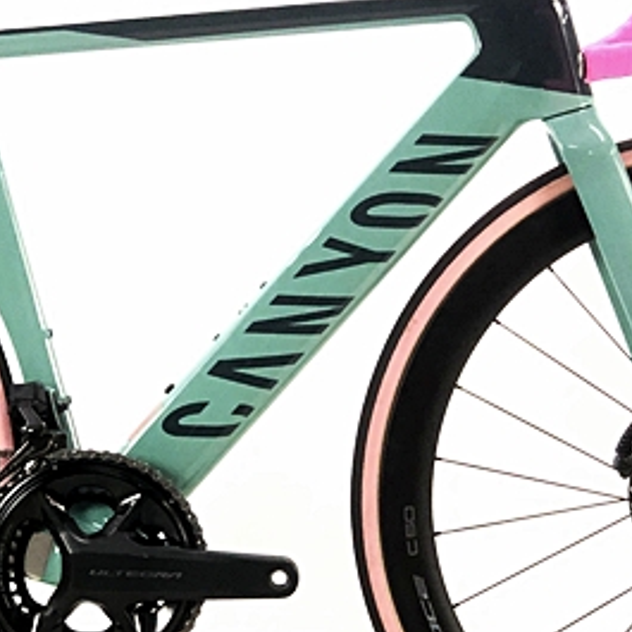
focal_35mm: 139
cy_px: 238
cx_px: 191
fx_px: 2871
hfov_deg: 12.5
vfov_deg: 12.6
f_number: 2.4
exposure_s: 1/50
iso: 100
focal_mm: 6
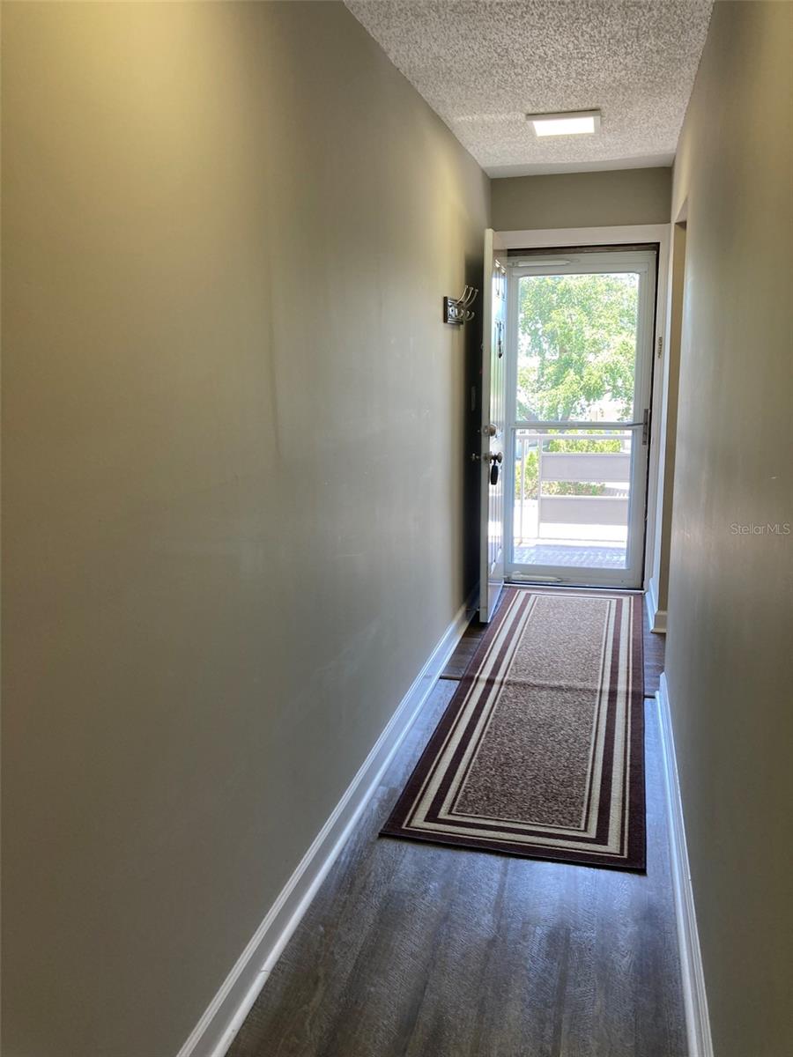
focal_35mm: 28
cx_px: 396
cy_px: 528
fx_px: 855
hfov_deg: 49.7
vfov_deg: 63.4
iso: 50
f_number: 1.8
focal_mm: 3.99
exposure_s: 1/60
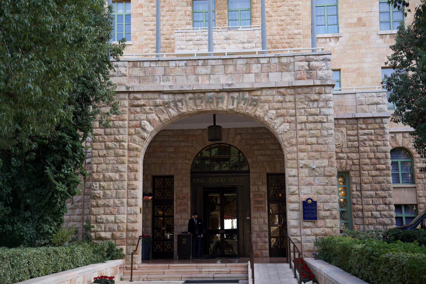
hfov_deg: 40.3
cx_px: 213
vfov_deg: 27.5
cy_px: 142
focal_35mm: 49
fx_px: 580
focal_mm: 49
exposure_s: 1/160
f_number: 4
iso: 100
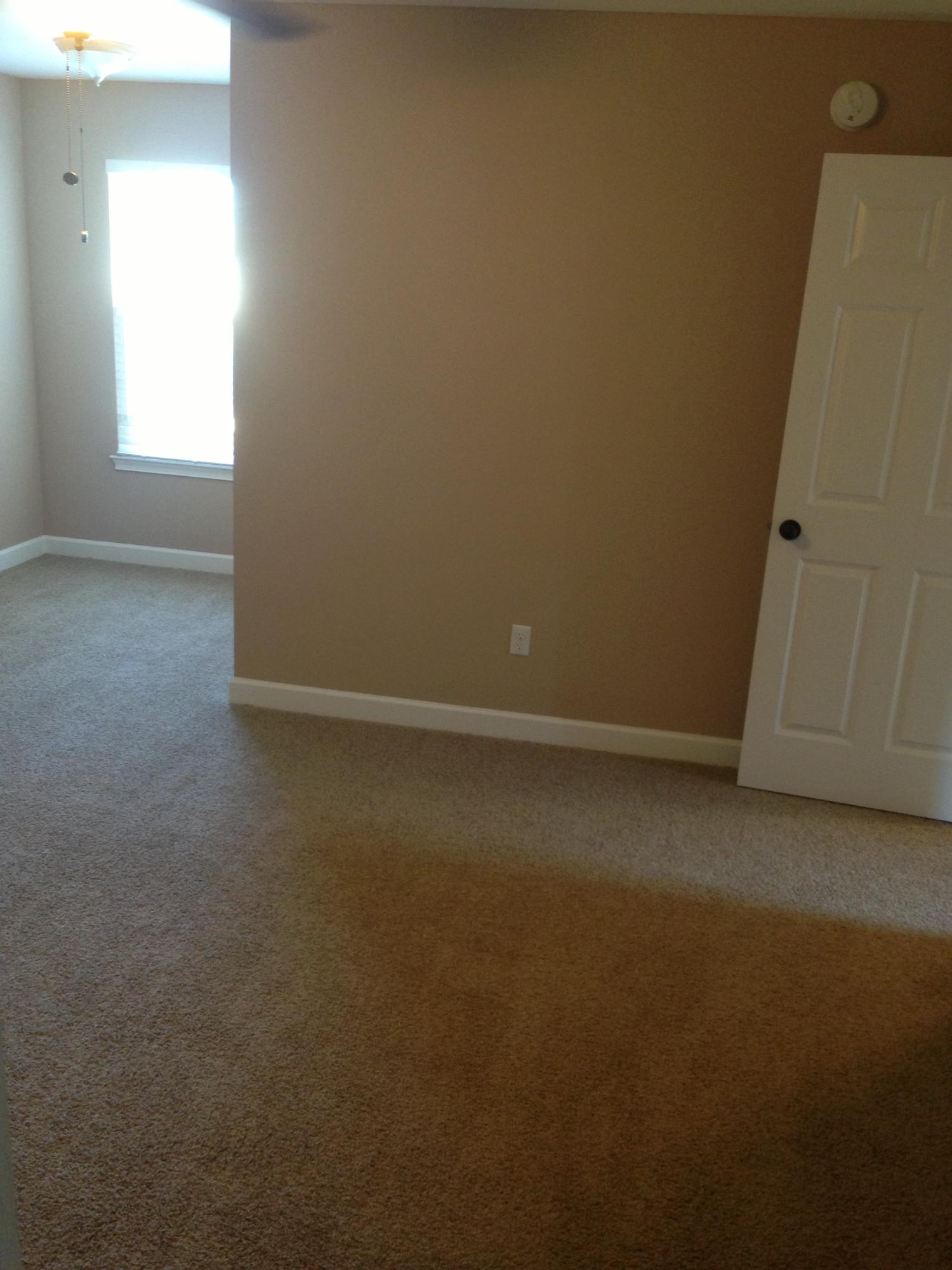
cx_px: 476
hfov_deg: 42.9
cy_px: 635
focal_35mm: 33
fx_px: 1210
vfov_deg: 55.4
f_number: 2.4
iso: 160
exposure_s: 1/20
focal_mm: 4.13
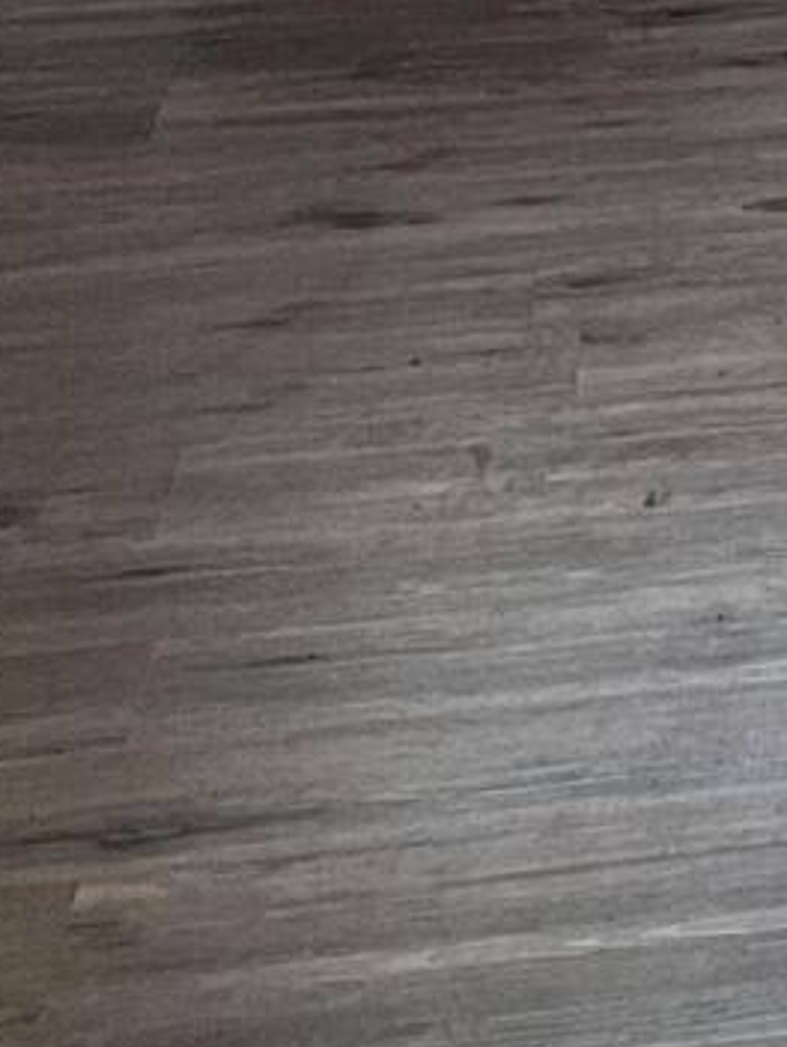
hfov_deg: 8.9
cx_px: 2024
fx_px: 4478
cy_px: -749
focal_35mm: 148
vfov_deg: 12.4
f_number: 1.5
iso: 125
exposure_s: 1/60
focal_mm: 5.7
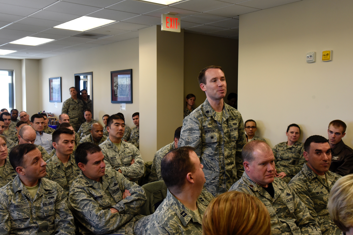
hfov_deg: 47.4
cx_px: 165
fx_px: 402
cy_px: 121
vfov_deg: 32.7
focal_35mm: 41
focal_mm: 38
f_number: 7.1
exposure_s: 1/100
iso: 1800
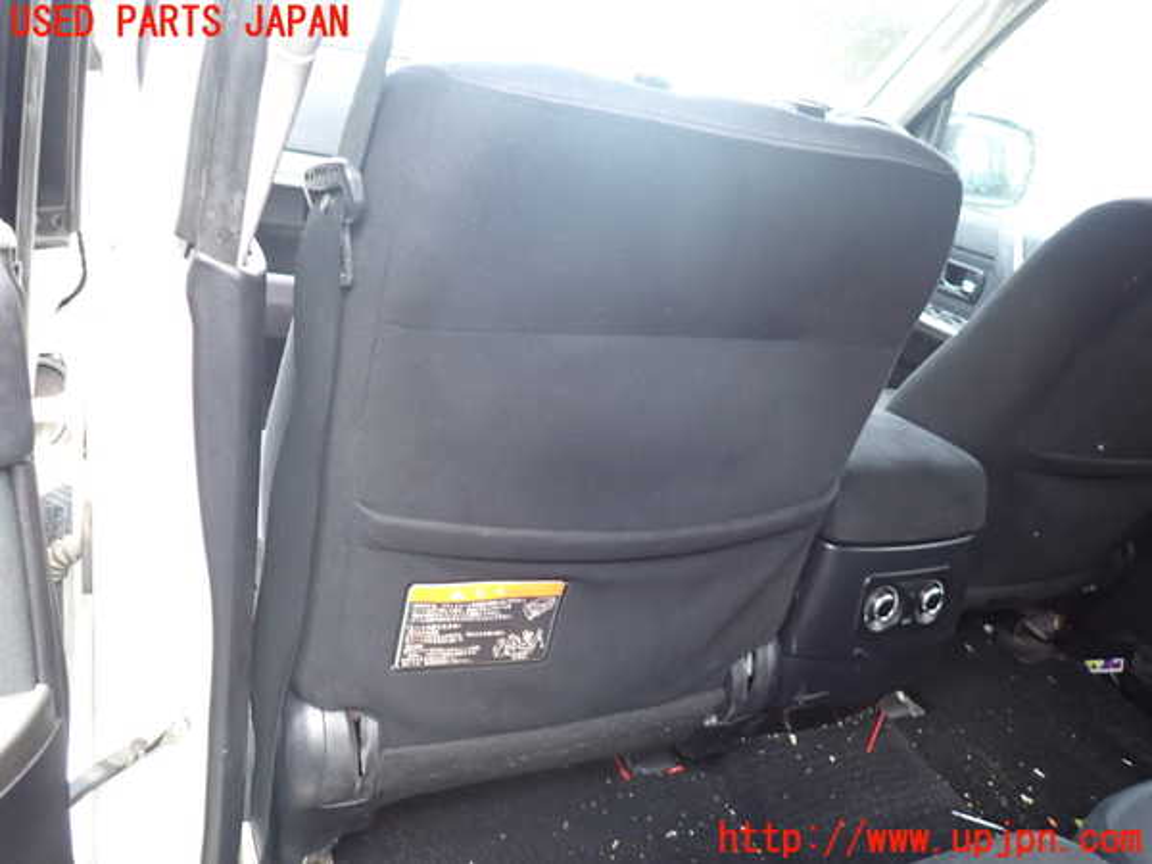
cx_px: 576
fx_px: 832
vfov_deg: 54.9
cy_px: 432
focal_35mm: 25
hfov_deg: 69.4
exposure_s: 1/30
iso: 250
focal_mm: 4.5
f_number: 2
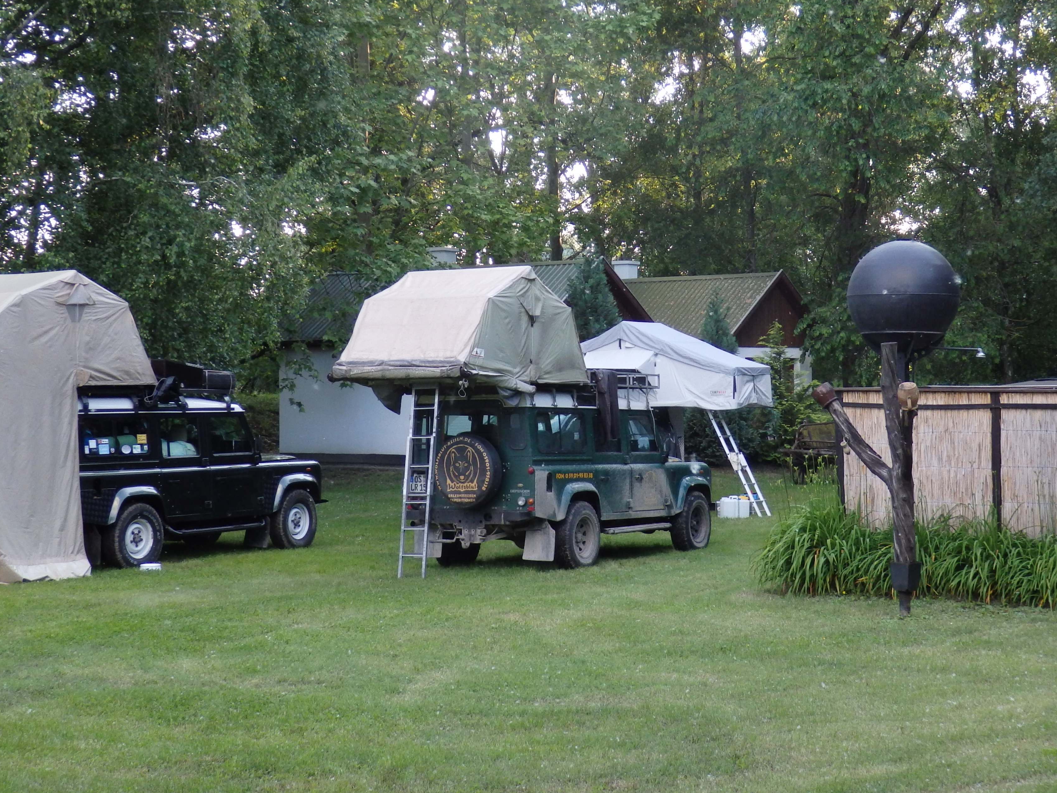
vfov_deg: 21.9
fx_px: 2046
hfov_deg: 29.0
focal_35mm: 67
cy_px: 349
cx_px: 565
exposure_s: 1/80
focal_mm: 8.9
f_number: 4
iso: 250
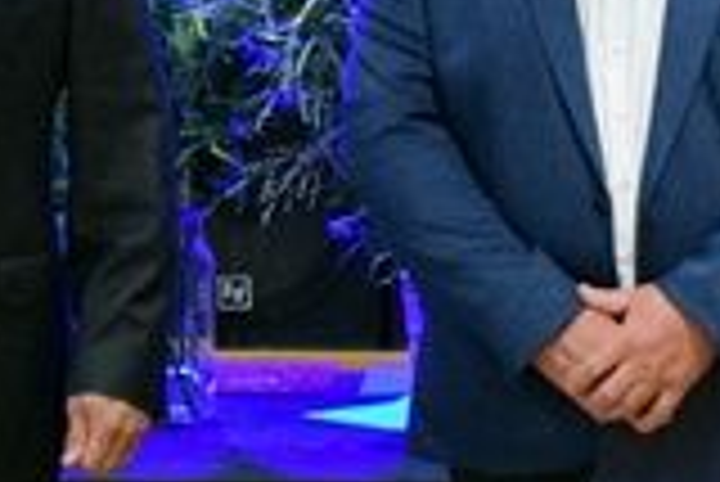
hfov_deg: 9.6
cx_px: 909
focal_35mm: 211
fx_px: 4220
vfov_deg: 6.5
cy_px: 234
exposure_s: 1/100
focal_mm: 25
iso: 4500
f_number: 4
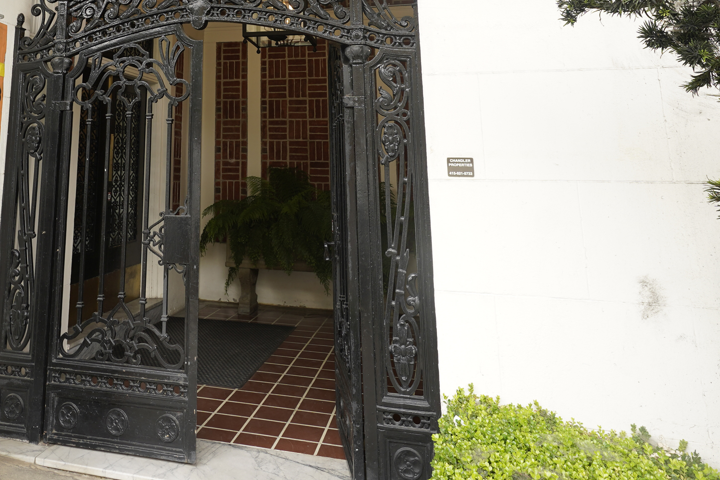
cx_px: 216
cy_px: 11
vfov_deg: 36.4
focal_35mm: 33
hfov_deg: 55.5
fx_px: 660
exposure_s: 1/100
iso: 200
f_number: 5
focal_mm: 16
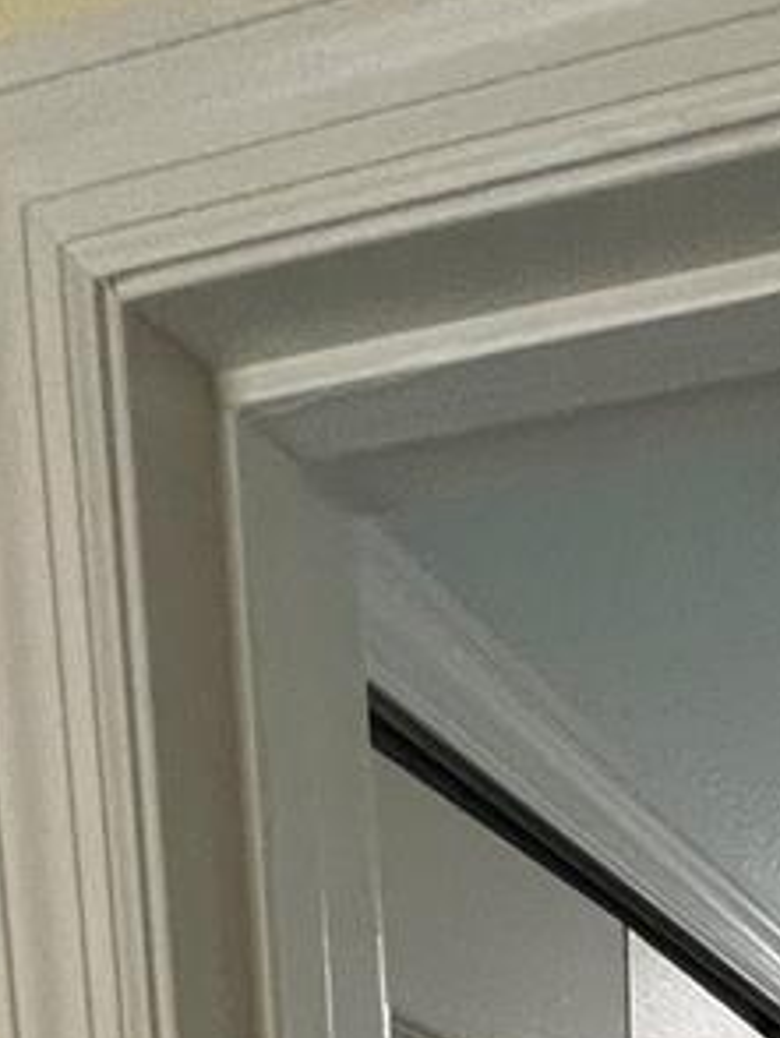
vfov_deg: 21.5
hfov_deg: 23.4
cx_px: 1094
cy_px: 1907
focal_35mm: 53
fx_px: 1590
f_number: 1.8
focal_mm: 1.57
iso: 100
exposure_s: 1/120
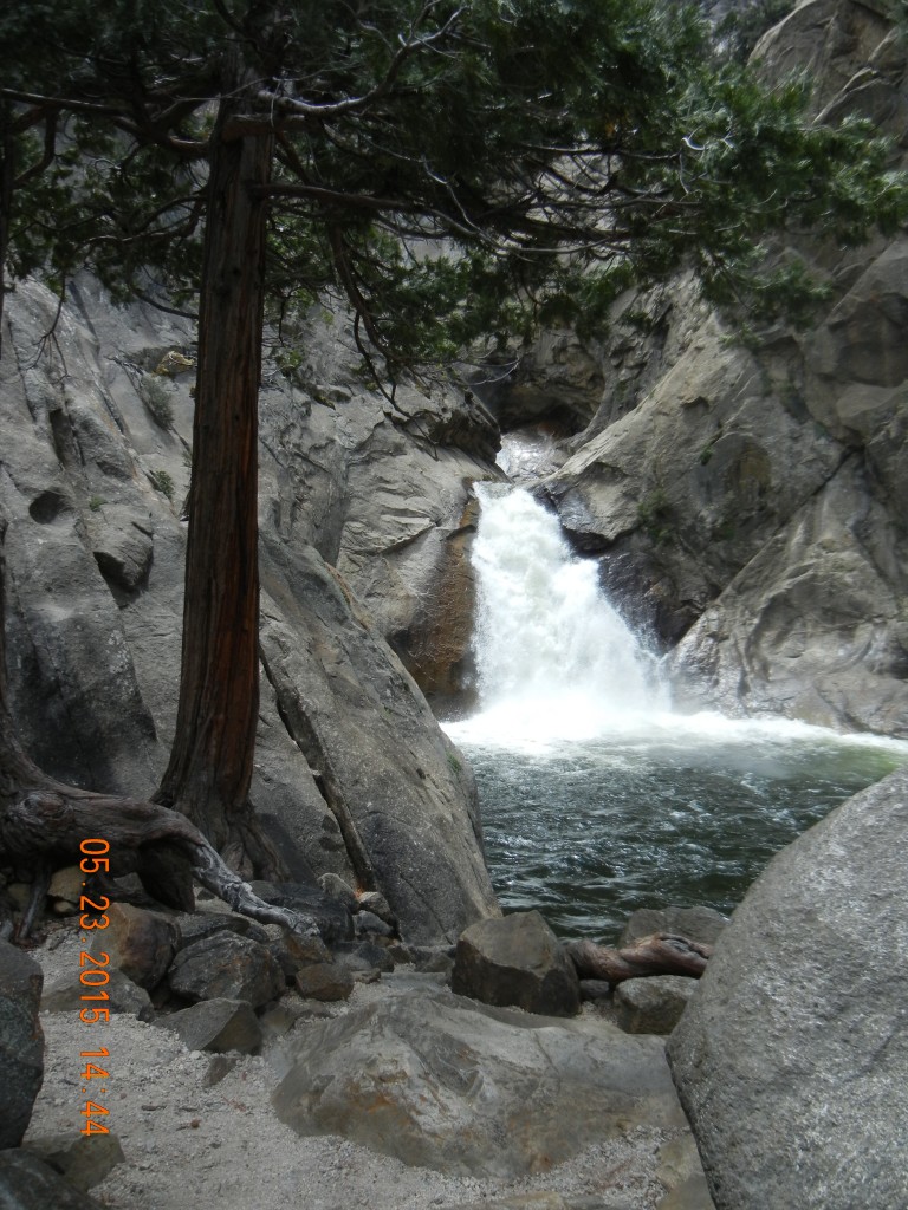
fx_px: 1049
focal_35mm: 30
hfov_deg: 46.8
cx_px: 454
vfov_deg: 60.0
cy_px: 605
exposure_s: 1/835
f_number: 3.5
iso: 160
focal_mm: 5.4
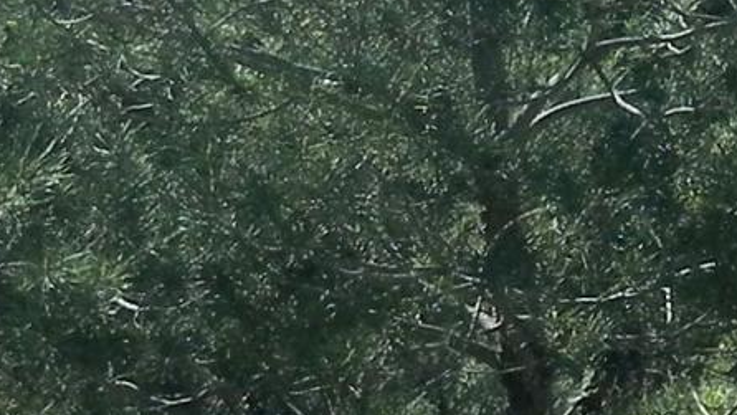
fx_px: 4867
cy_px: 20
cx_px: 884
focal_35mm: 249
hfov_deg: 8.6
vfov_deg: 4.9
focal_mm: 6.2
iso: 160
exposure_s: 1/286
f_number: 7.2
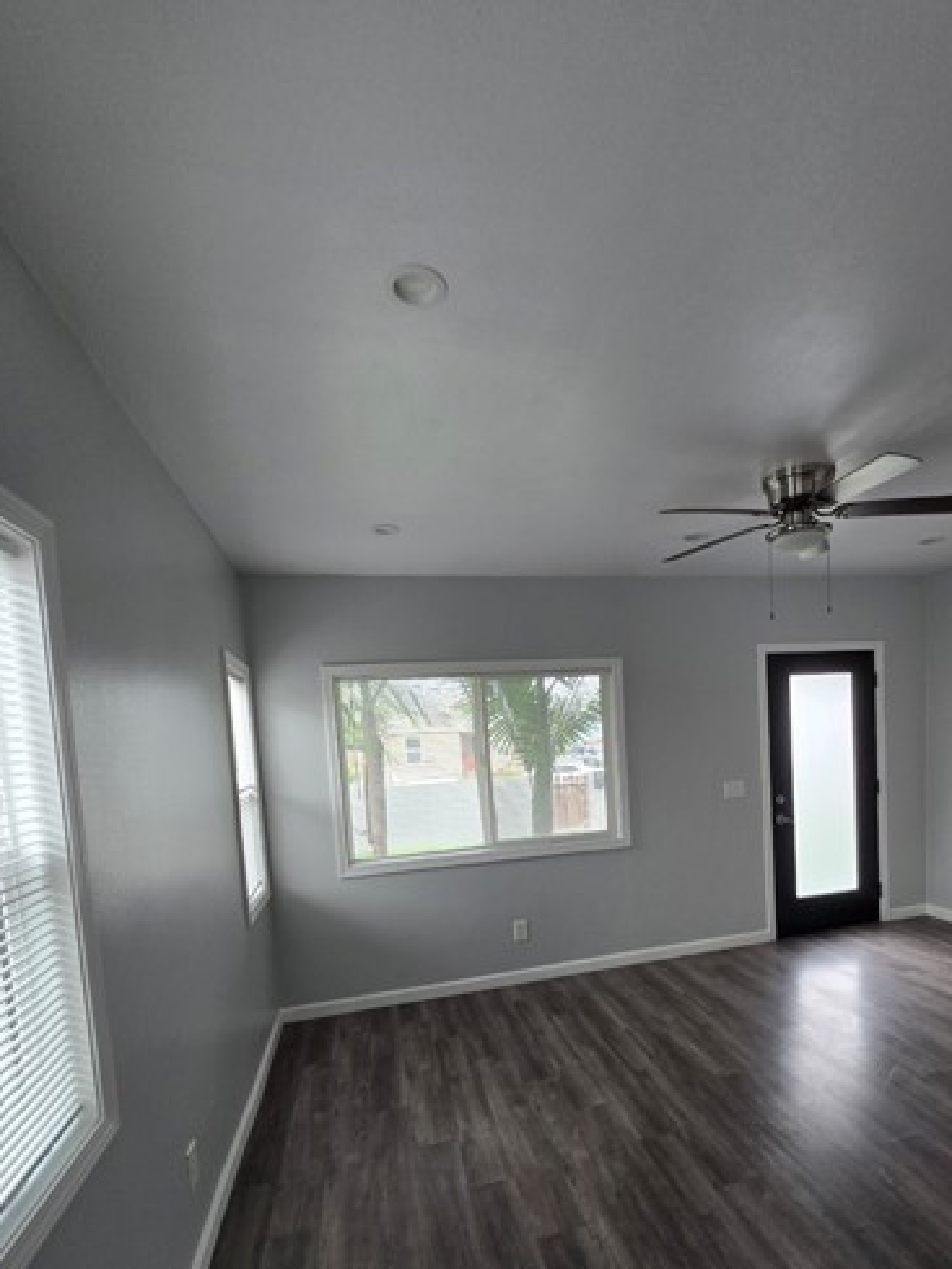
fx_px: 623
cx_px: 542
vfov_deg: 89.3
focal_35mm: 17
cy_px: 789
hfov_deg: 74.4
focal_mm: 1.7
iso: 80
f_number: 2.2
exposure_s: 1/60
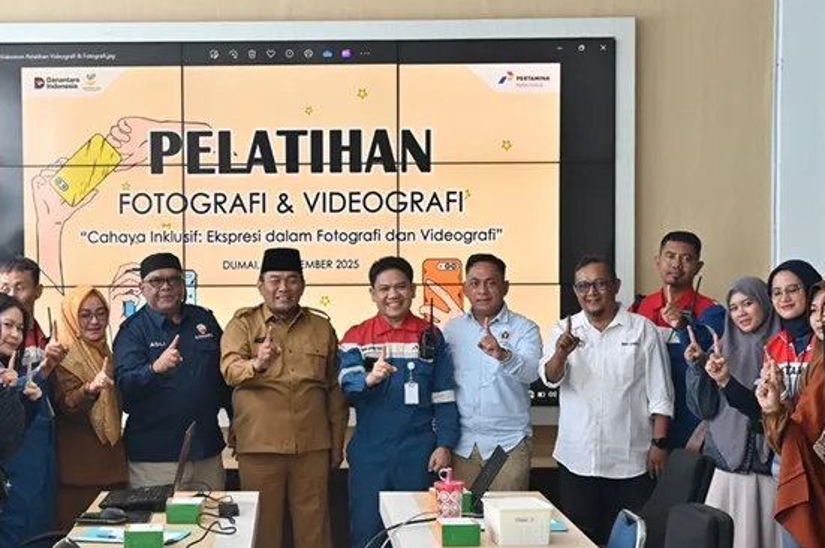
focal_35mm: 70
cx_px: 226
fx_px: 1602
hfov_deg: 28.5
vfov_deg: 19.4
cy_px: 332
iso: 800
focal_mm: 34
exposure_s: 1/125
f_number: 5.6
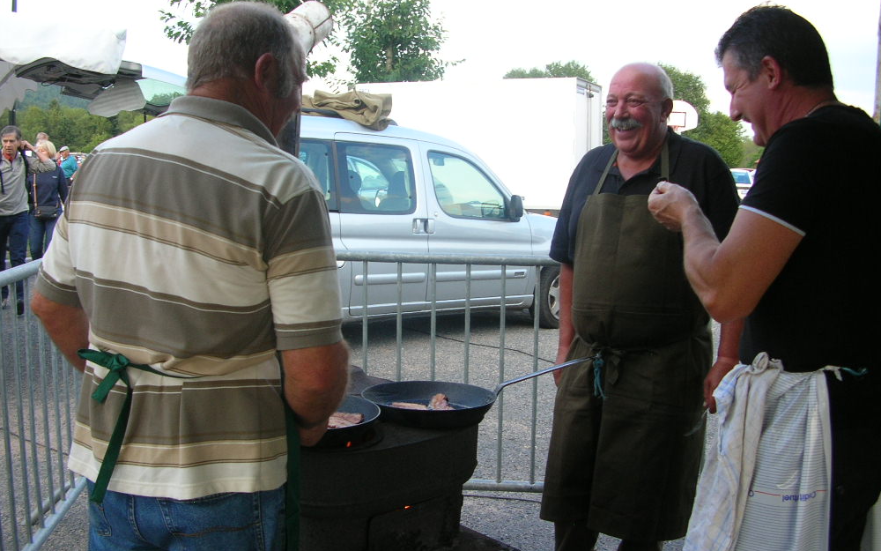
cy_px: 272
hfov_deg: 51.5
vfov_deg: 33.6
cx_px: 450
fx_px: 912
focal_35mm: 38
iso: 50
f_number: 2.8
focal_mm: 5.8
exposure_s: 1/104
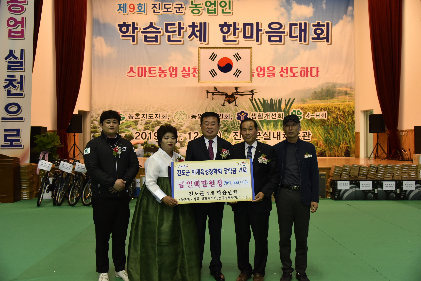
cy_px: 140
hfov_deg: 58.7
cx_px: 210
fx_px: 374
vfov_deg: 41.1
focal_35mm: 32
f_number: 4.5
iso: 1000
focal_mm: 32
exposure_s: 1/125
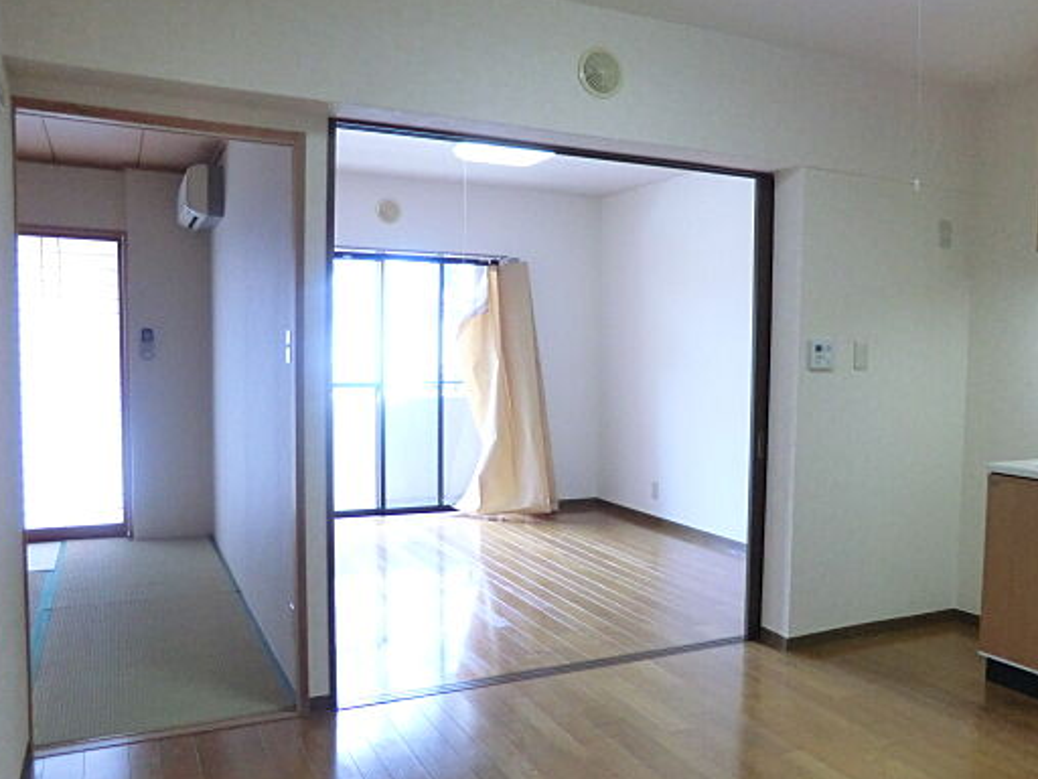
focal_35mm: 30
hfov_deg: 59.5
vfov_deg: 46.7
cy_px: 428
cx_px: 618
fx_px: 900
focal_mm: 4.3
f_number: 3.2
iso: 400
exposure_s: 1/60
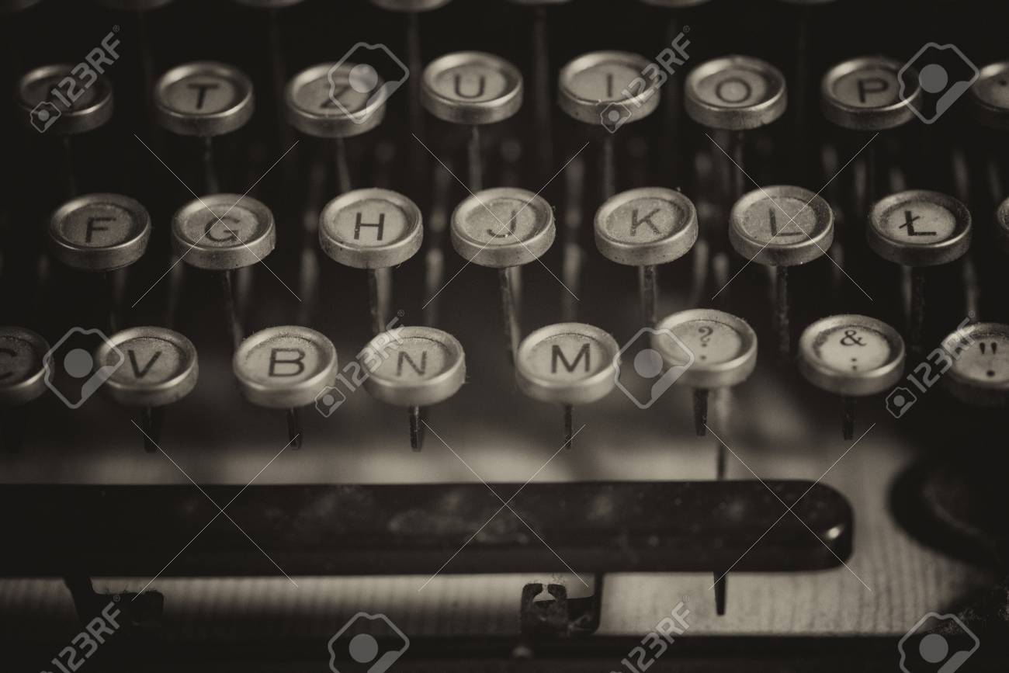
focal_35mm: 105
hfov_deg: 19.5
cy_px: 336
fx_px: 2943
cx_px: 504
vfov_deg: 13.0
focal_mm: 105
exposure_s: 1/80
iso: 320
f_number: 3.5
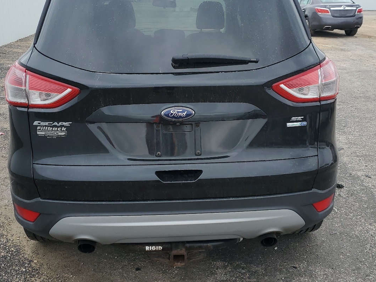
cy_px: 143
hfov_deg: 47.8
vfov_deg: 36.8
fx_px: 424
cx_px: 176
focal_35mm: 39
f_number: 1.5
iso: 50
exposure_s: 1/588
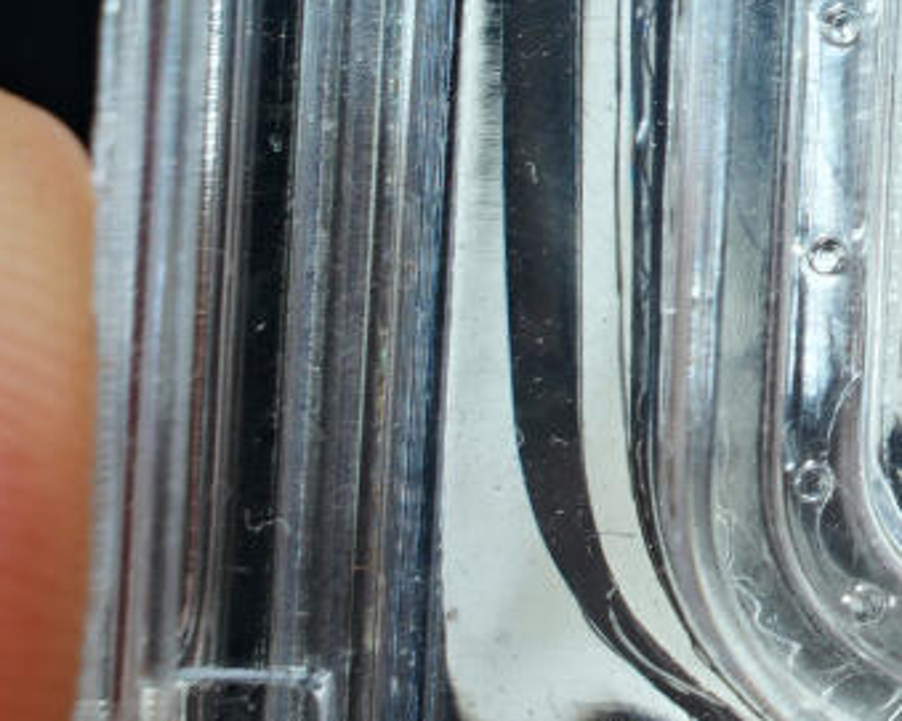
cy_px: -444
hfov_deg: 3.2
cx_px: 1809
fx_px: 16226
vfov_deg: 2.5
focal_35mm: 608
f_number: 18
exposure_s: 1/160
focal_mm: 105
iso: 100
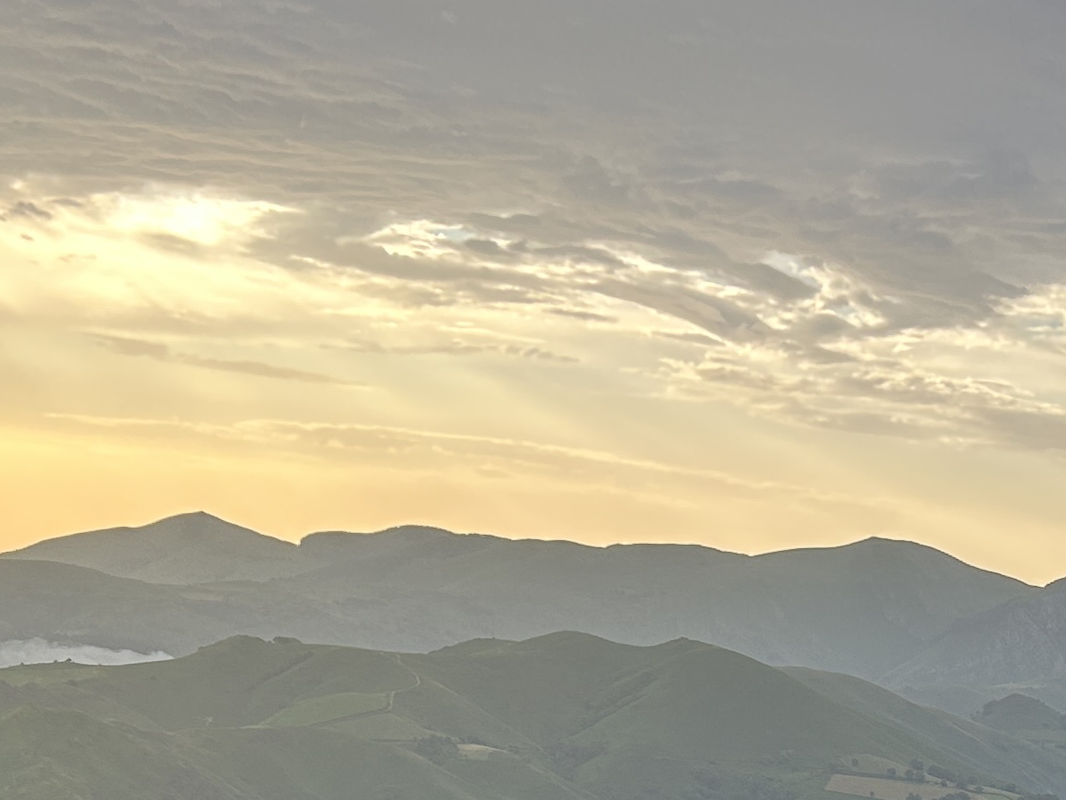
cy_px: 1207
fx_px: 2710
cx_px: 966
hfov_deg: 21.7
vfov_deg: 15.5
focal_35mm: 88
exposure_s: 1/982
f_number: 1.5
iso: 50
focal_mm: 5.7
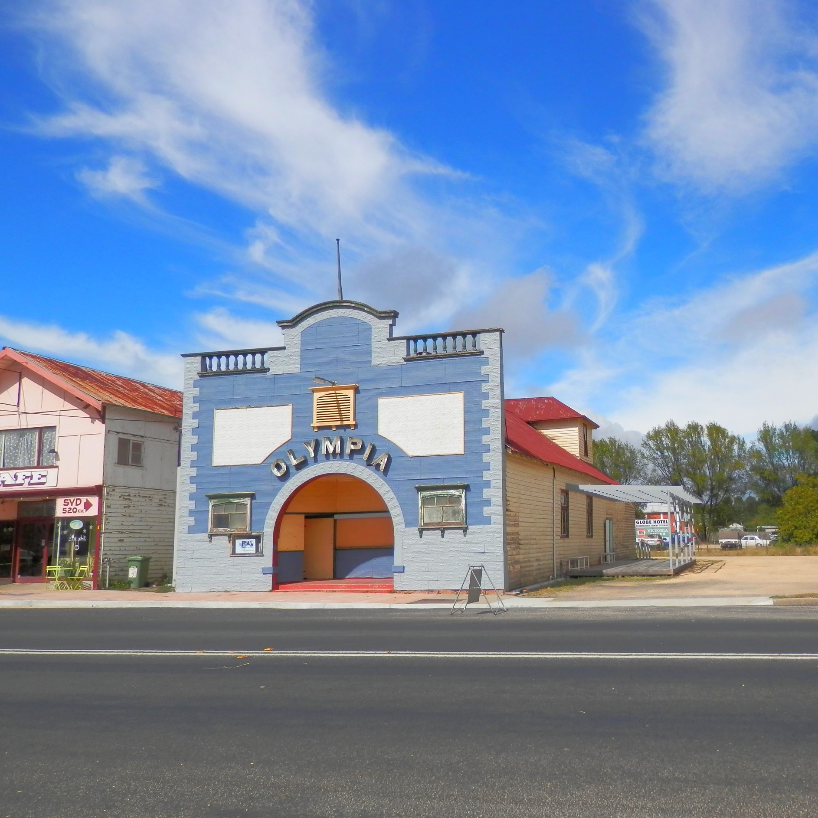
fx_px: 802
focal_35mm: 30
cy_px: 412
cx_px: 553
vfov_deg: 54.0
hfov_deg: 52.9
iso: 80
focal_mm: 4.5
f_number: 8.7
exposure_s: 1/250
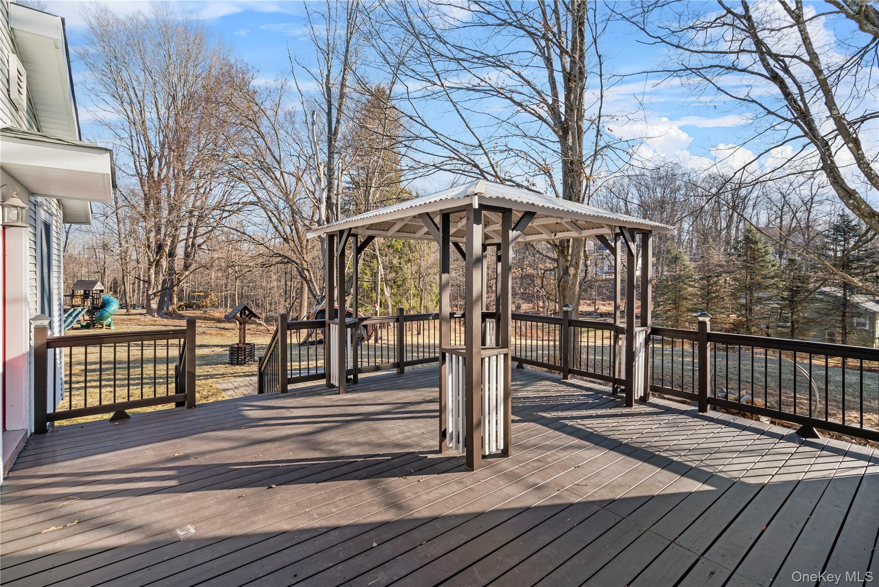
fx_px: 391
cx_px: 440
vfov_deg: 73.8
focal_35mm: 16
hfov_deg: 96.7
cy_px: 294
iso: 400
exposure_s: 1/400
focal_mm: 16
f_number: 6.3
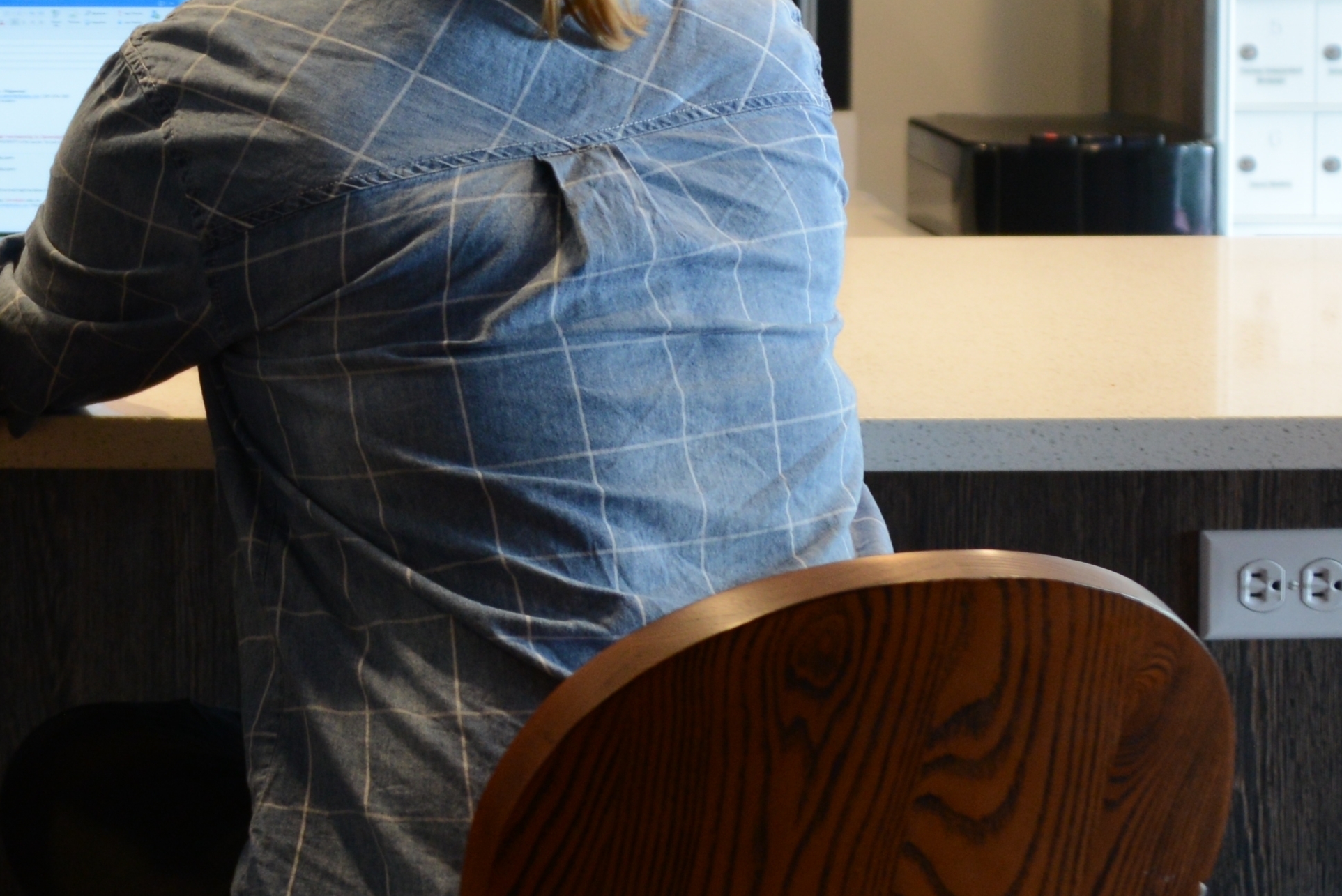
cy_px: -40
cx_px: -68
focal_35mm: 100
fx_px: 3729
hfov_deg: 19.7
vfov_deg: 13.5
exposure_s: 1/50
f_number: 3.5
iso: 800
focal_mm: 32
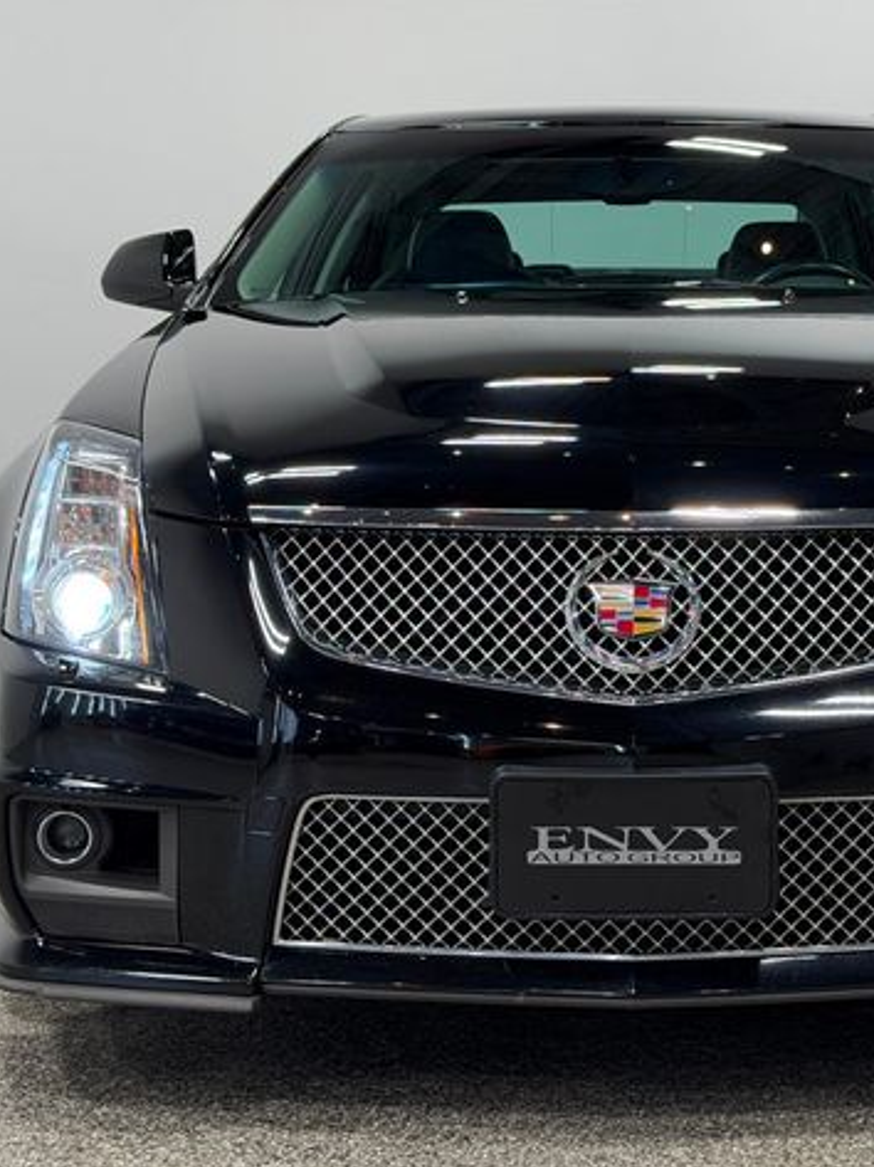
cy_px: 587
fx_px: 2191
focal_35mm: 65
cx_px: 622
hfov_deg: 22.4
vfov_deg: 29.8
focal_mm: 6.76
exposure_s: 1/151
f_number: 1.78
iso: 64
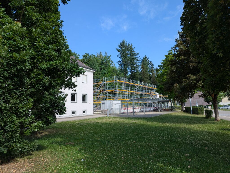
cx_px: 115
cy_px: 86
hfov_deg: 71.5
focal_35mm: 24
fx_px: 160
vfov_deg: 56.9
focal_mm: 6.81
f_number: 1.85
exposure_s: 1/1364
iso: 46
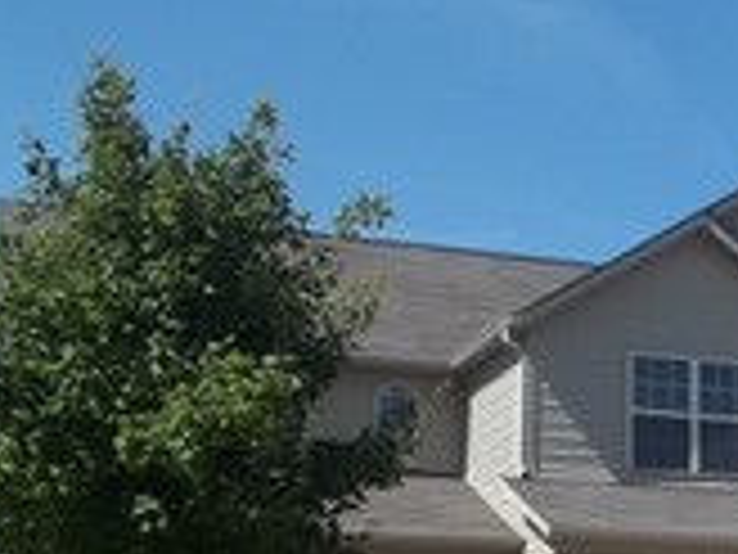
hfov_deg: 24.6
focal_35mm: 76
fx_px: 1620
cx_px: 720
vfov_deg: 18.8
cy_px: 577
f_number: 8
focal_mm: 6.5
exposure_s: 1/160
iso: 64
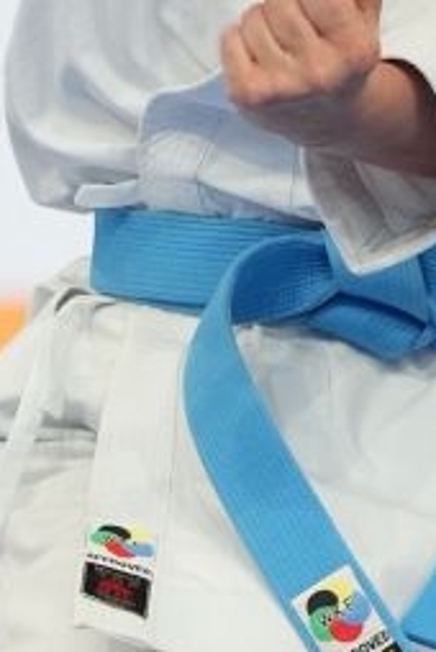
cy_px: 472
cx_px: 280
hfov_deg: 1.0
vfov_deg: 1.5
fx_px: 24438
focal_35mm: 1349
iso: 1000
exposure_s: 1/500
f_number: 2.8
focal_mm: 191
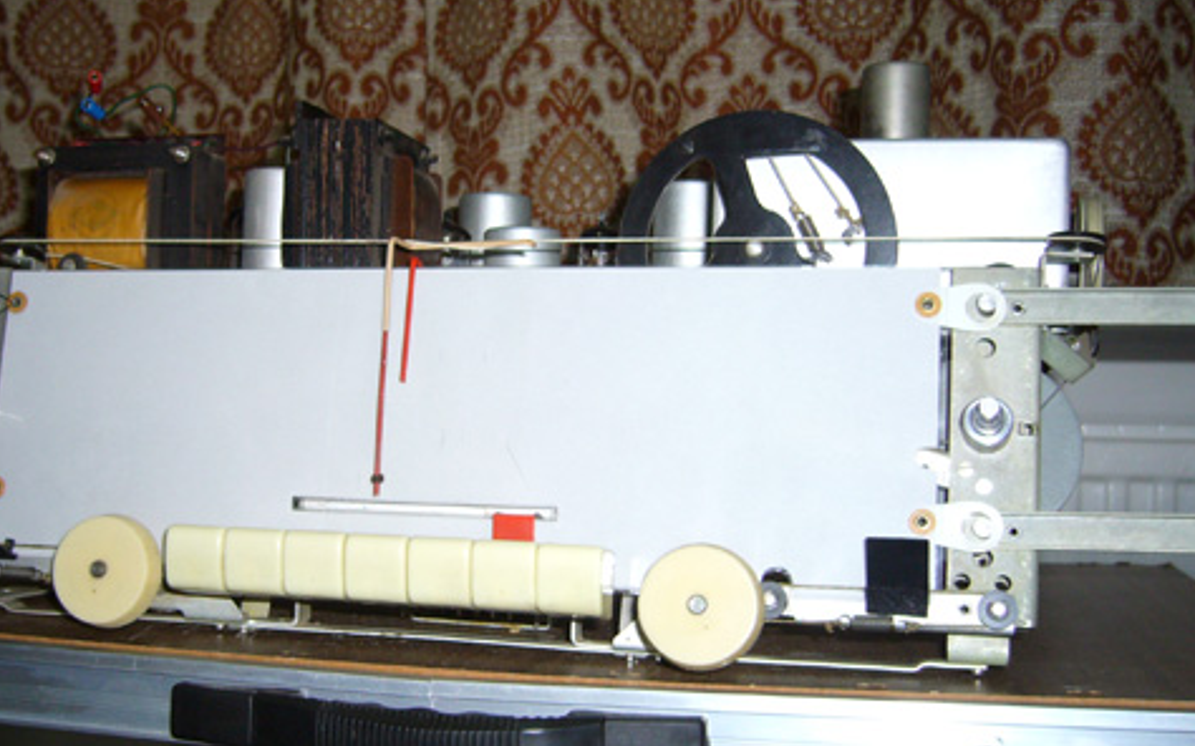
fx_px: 1530
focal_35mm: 47
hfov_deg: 42.3
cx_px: 449
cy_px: 370
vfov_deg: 27.4
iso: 100
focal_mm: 5.8
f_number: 2.8
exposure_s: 1/30
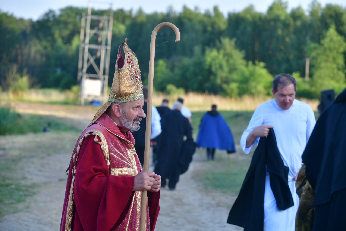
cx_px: 173
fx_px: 1201
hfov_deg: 16.4
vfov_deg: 11.0
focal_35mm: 125
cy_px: 116
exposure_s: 1/125
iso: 100
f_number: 5.6
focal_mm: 125
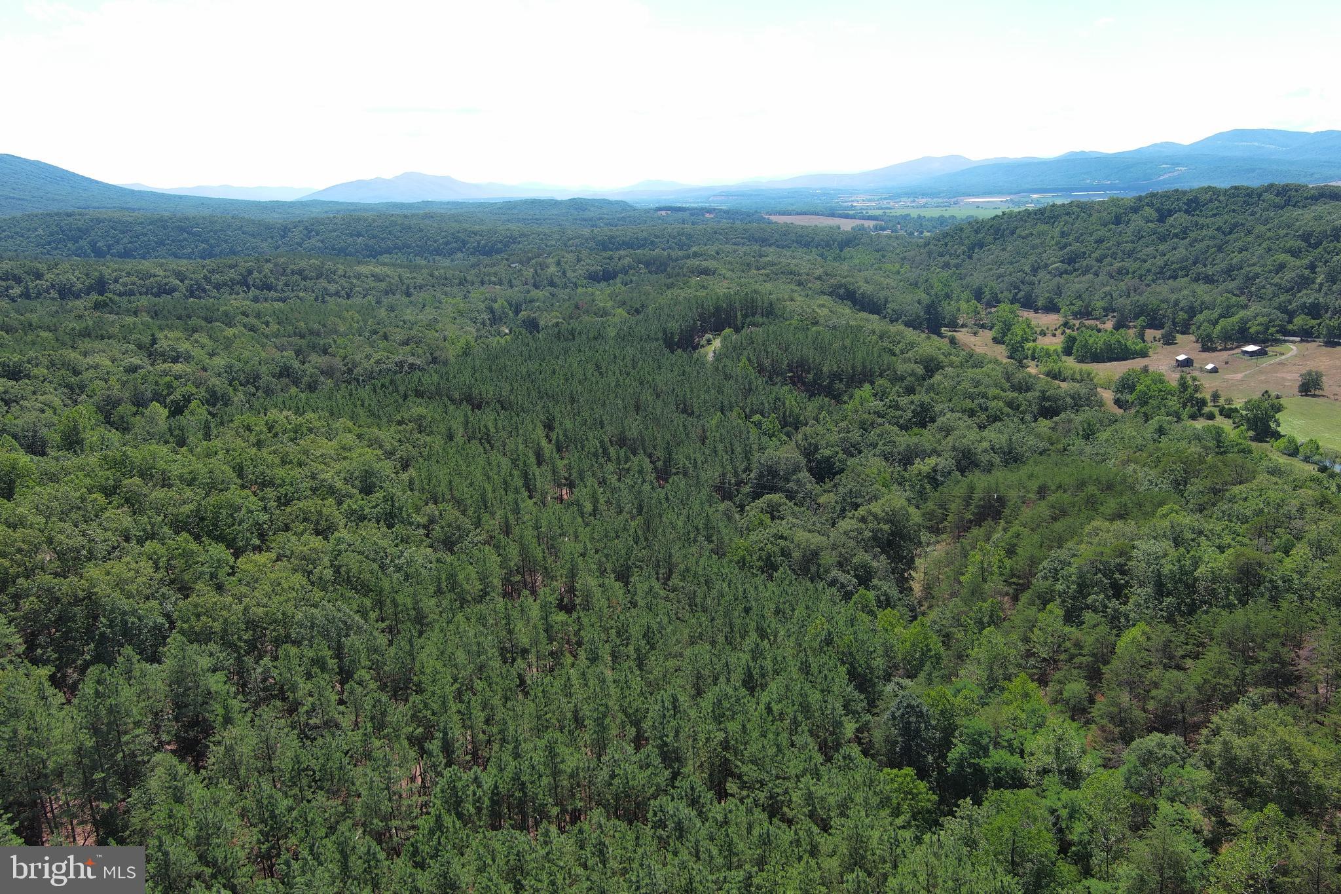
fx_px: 1080
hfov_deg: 63.7
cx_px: 670
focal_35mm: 29
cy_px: 447
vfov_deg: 45.0
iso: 100
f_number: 2.8
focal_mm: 10.57
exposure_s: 1/698
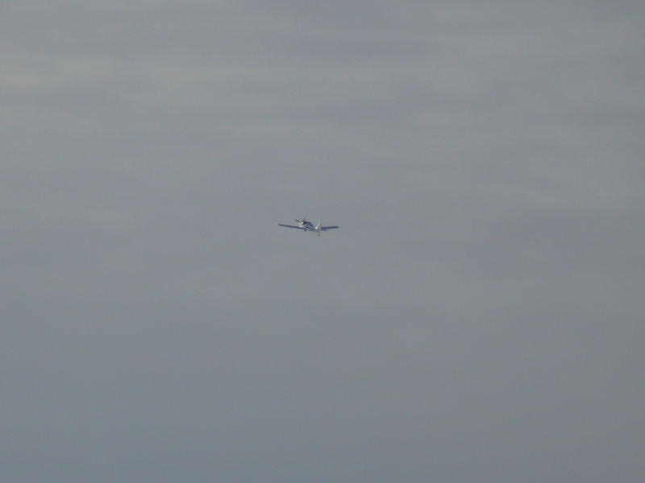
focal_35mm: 420
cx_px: 322
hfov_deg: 4.7
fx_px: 7826
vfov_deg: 3.5
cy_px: 242
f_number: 8
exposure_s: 1/800
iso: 100
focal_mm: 88.8
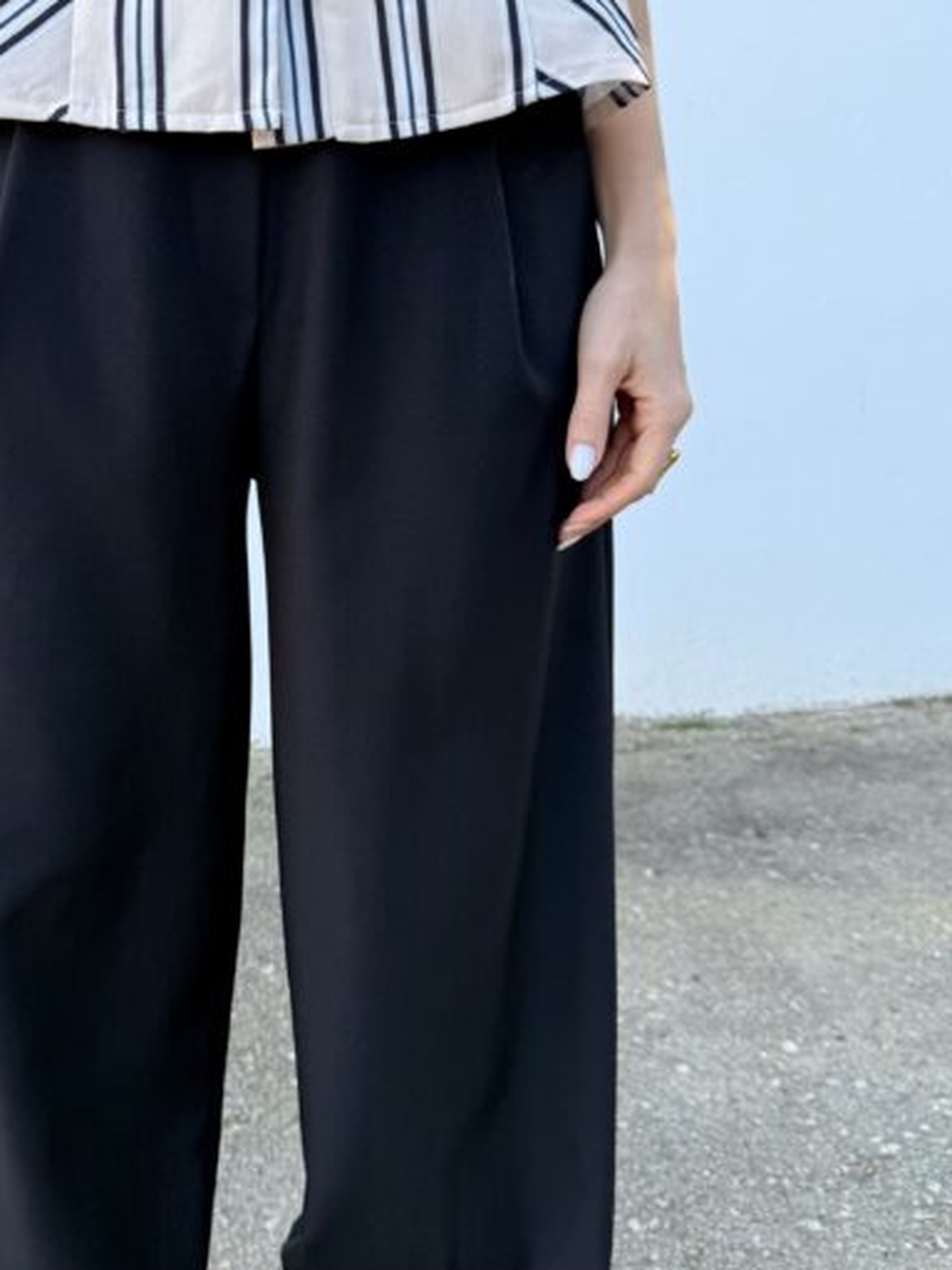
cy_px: 619
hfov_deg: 54.9
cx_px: 469
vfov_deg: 69.4
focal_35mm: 25
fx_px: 917
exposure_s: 1/372
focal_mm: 6.76
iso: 80
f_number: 1.78
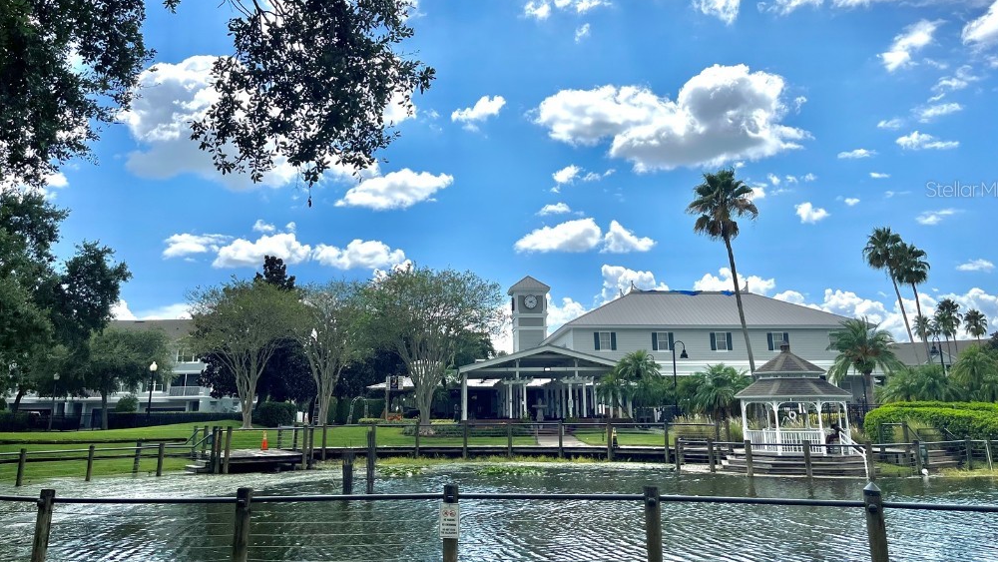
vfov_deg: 39.7
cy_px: 189
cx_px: 509
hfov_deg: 66.0
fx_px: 768
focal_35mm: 29
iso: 50
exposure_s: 1/9901
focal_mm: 5.1
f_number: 1.6
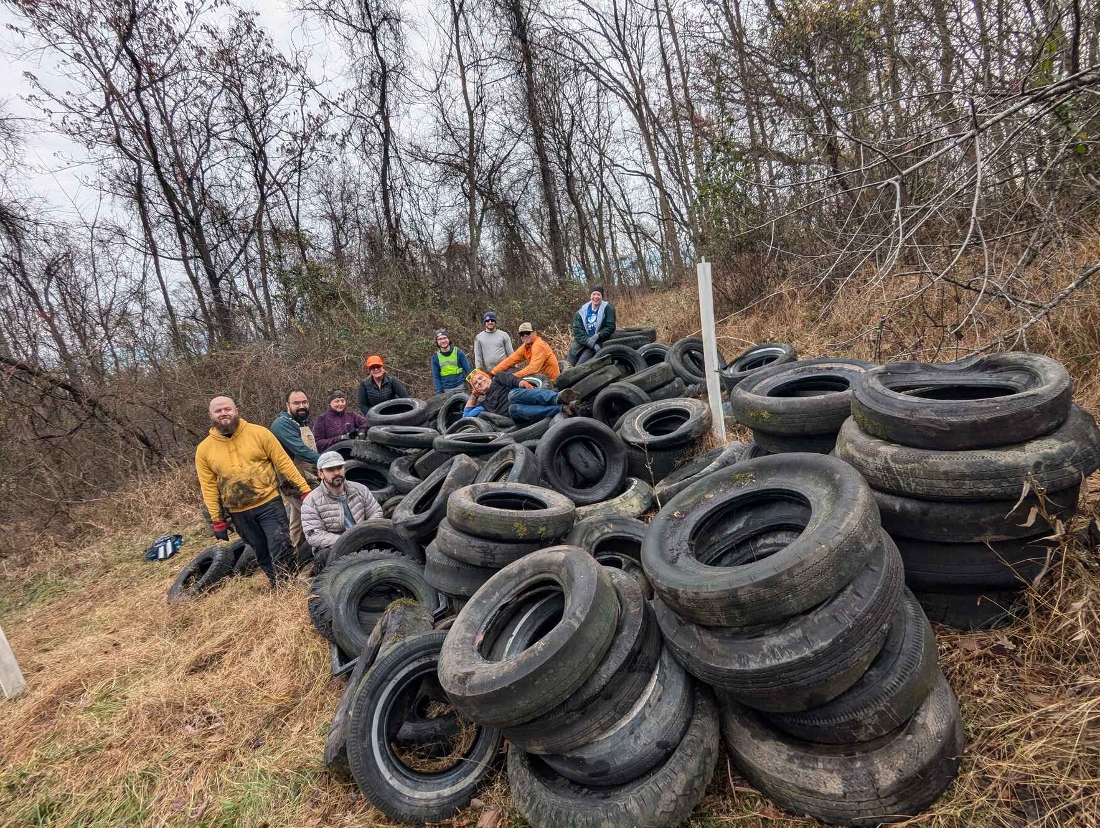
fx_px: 509
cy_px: 414
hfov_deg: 94.4
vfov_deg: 78.2
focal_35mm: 16
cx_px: 550
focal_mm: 2.35
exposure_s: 1/457
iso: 38
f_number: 2.2
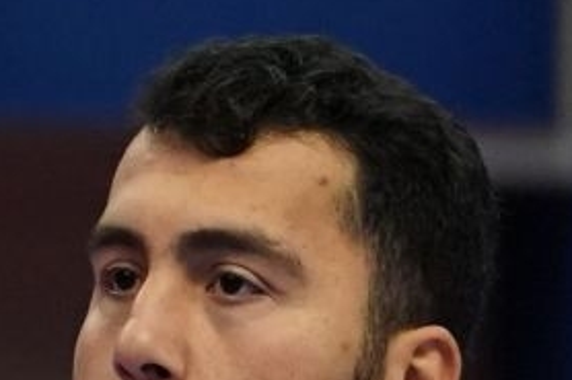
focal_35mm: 1087
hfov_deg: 1.9
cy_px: 791
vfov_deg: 1.3
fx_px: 17260
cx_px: -628
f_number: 2.8
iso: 3200
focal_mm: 112
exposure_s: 1/1000
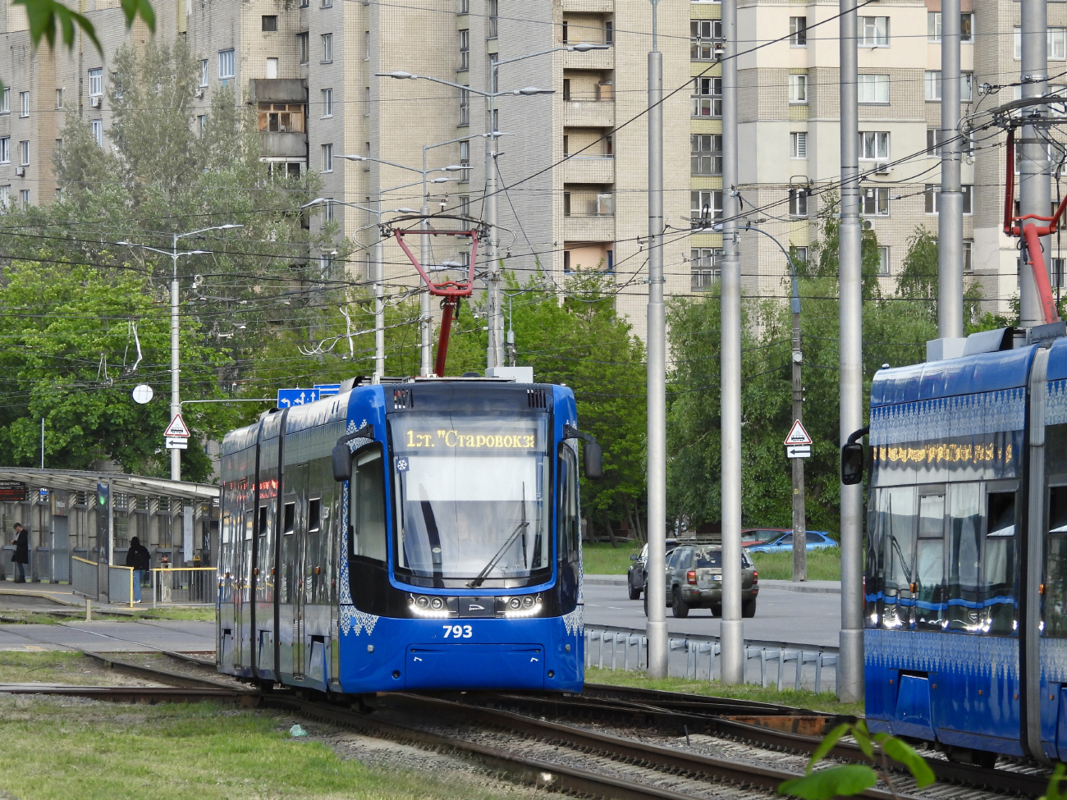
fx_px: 7398
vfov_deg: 6.2
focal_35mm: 240
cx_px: 534
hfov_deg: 8.2
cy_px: 400
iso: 140
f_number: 4.5
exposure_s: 1/125
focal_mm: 42.8
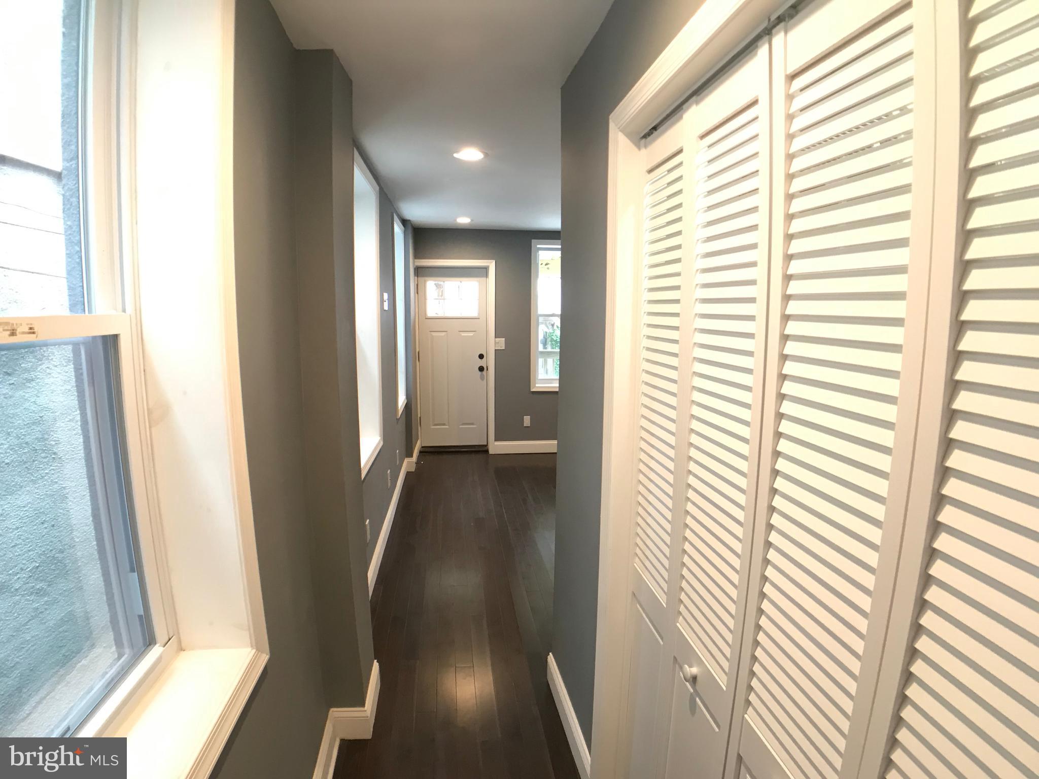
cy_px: 390
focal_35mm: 28
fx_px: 840
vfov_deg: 49.7
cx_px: 520
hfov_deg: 63.4
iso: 40
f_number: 1.8
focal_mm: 3.99
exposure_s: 1/20
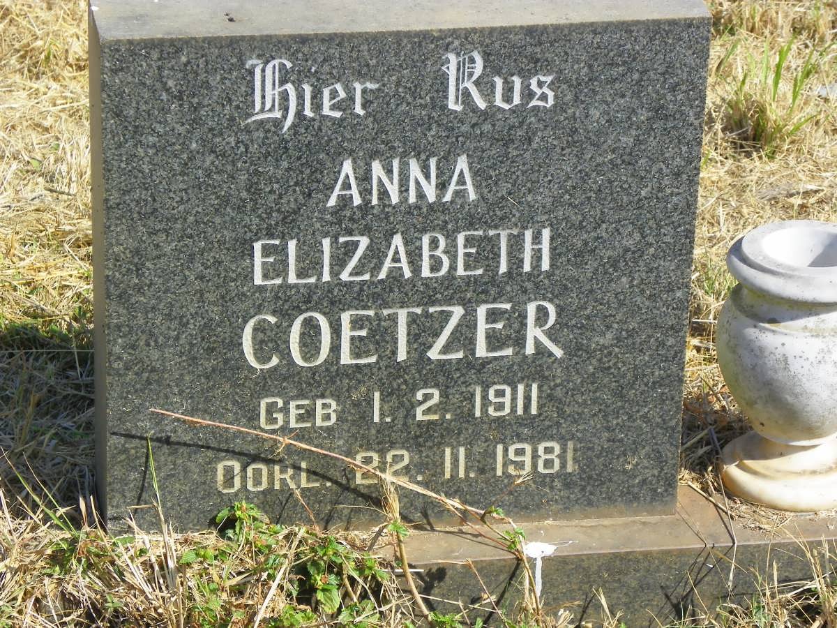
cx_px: 418
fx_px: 3385
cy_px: 314
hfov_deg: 14.1
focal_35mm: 140
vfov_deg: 10.6
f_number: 4.5
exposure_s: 1/250
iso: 64
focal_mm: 25
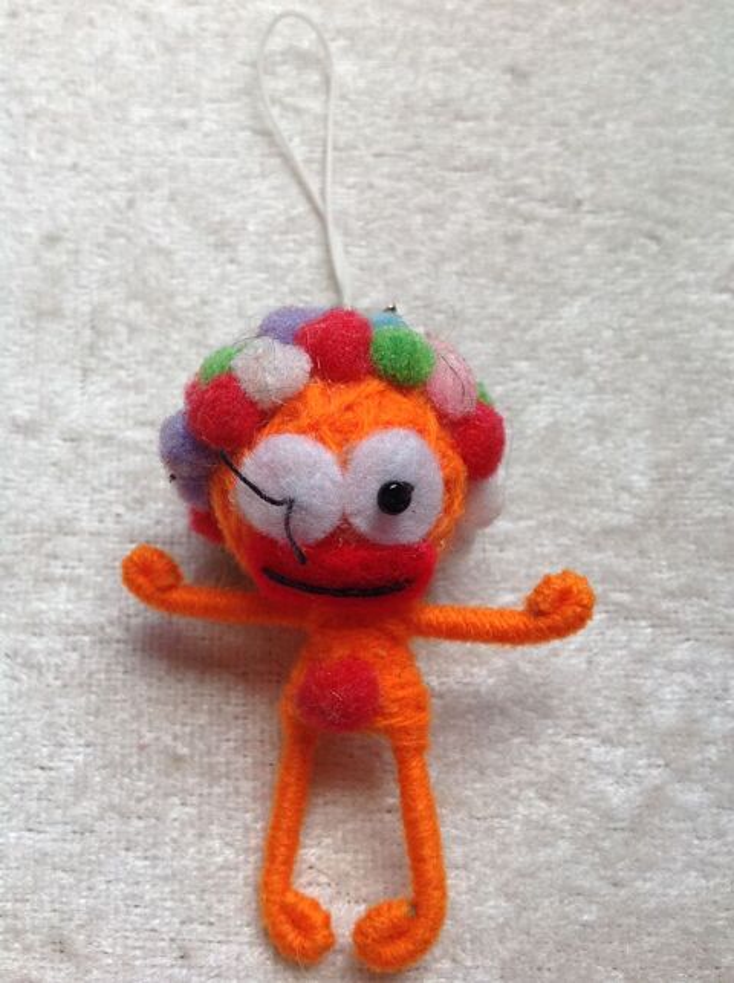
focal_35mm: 35
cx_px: 367
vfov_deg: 52.7
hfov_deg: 40.6
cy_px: 492
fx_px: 992
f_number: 2.4
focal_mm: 4.28
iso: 100
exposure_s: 1/120
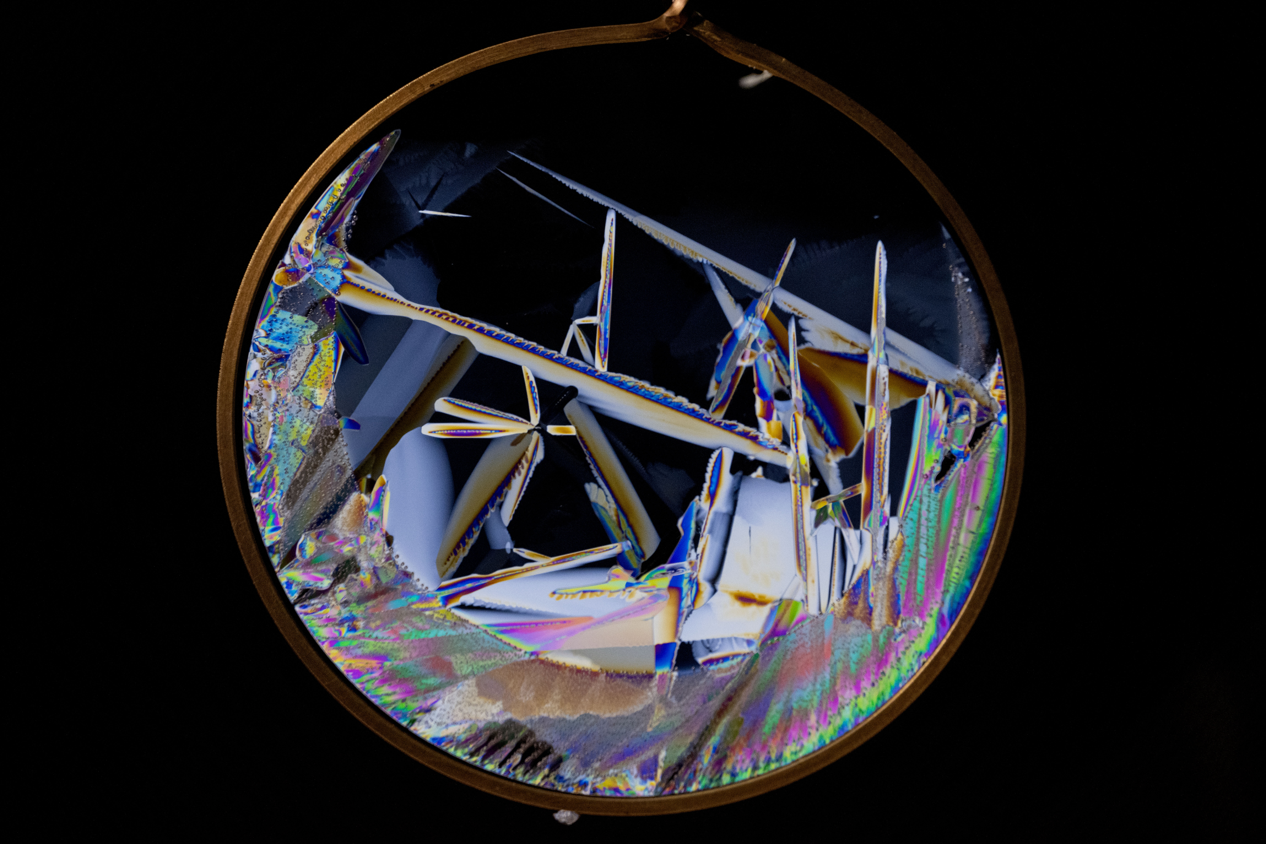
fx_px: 3692
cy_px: 422
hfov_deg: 19.5
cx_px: 633
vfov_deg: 13.0
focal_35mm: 105
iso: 3200
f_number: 8
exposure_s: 1/250
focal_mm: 105
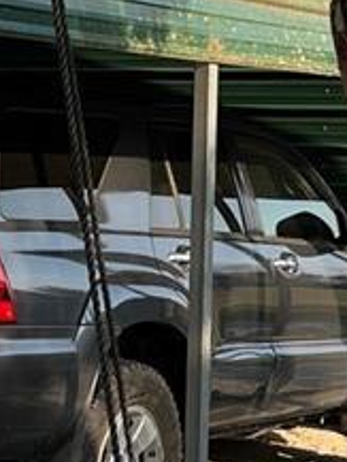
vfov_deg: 13.7
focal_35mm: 144
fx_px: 1923
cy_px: 170
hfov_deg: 10.3
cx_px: 123
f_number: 1.5
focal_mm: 5.7
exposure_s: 1/1100
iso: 50
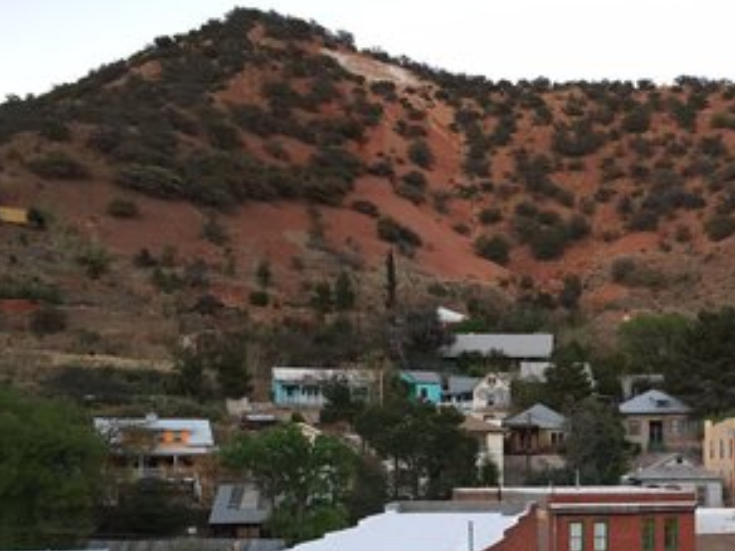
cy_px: 435
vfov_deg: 27.0
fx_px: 1125
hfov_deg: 34.6
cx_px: 631
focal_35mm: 53
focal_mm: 4.15
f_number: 2.2
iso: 40
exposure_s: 1/30
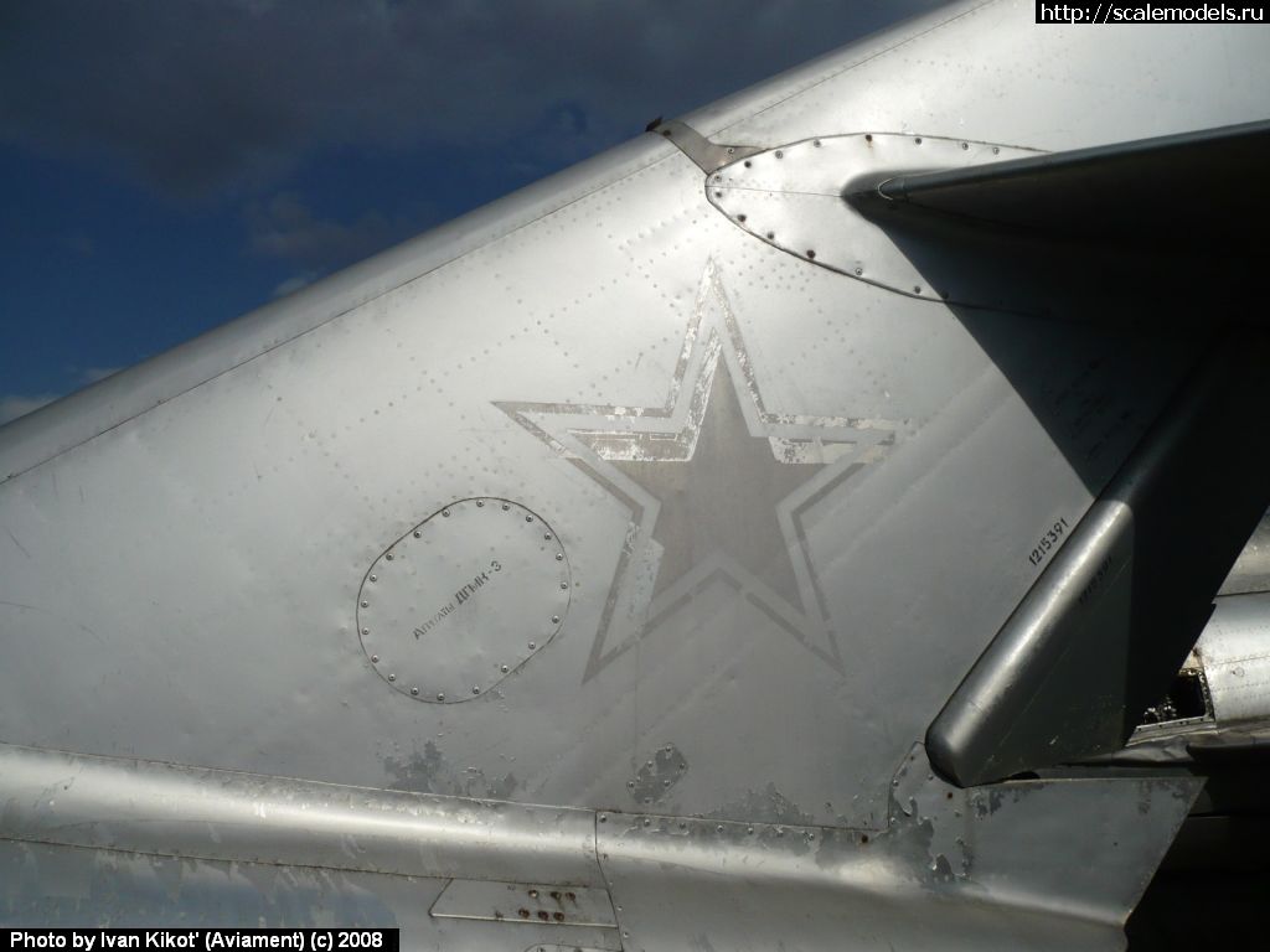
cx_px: 635
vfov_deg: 40.7
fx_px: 1284
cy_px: 476
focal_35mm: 35
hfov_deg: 52.6
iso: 100
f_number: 8
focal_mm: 5.8
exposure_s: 1/1600
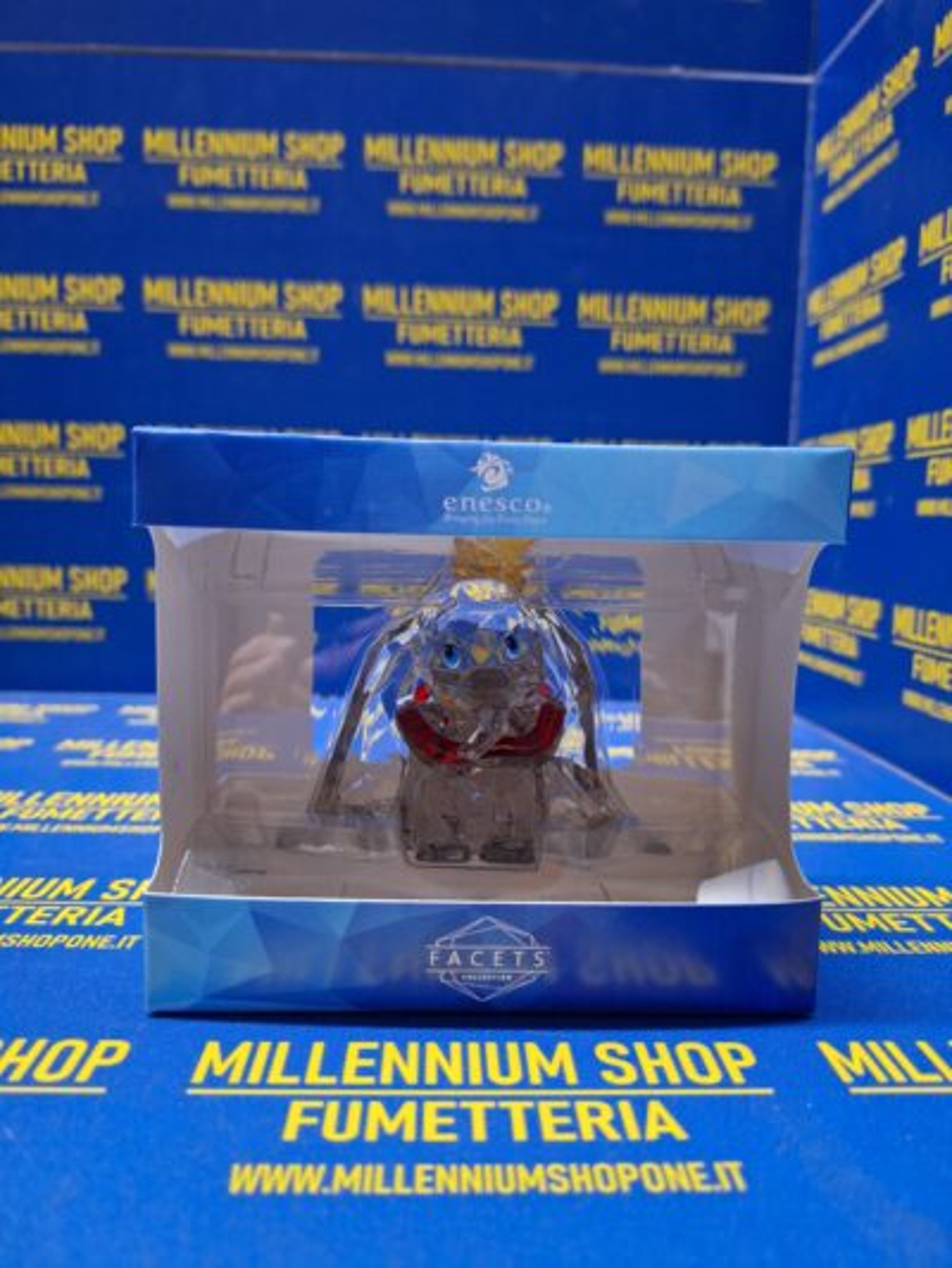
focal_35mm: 23
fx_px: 843
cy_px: 634
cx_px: 476
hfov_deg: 58.9
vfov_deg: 73.9
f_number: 1.8
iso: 400
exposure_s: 1/25
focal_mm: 5.54
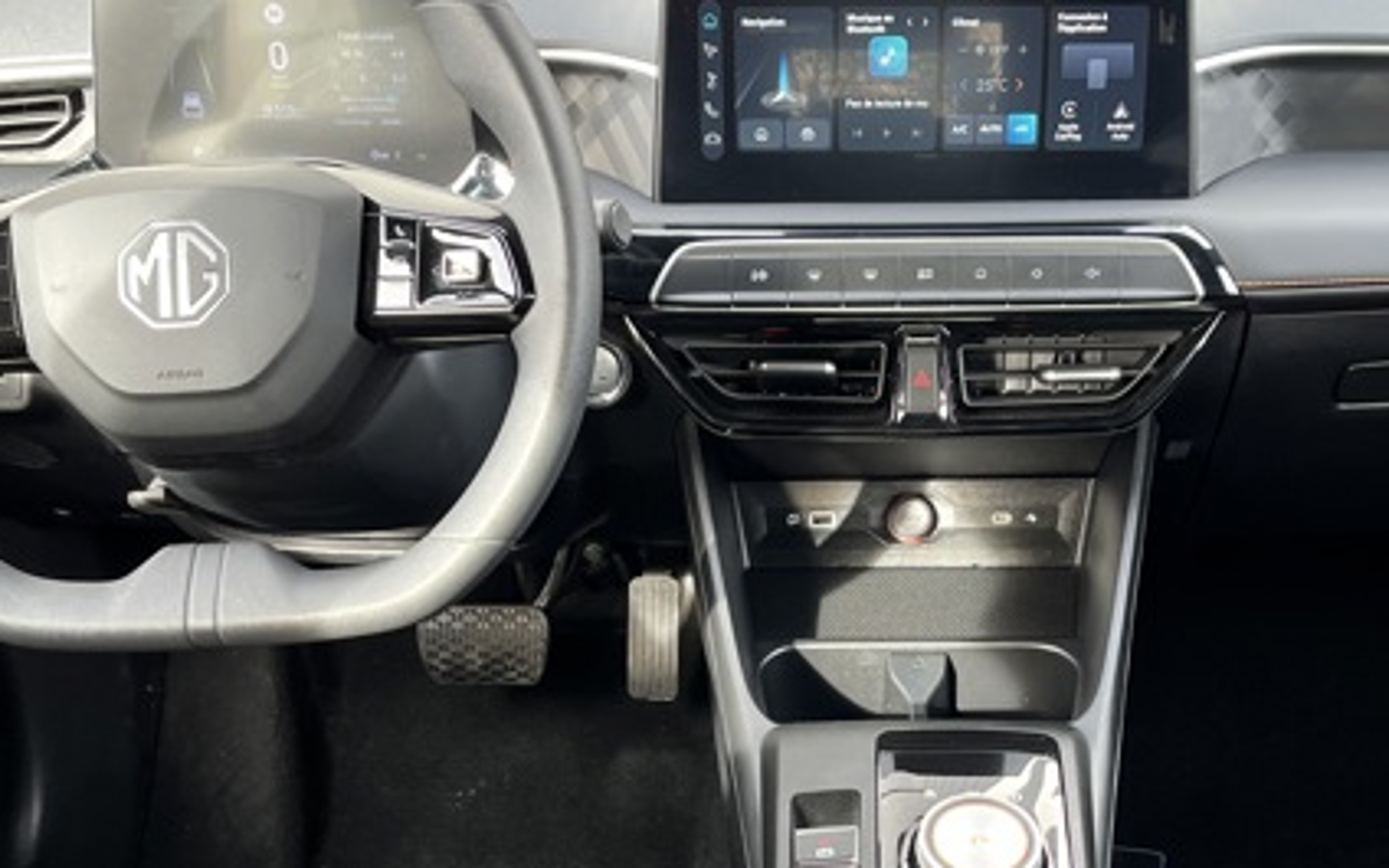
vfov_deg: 24.4
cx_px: 819
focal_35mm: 52
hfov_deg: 38.7
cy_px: 721
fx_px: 1968
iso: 80
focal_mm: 5.1
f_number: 1.6
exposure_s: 1/121
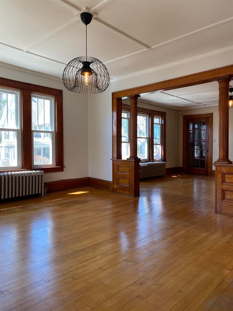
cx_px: 116
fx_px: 233
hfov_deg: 53.0
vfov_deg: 67.3
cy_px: 156
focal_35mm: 26
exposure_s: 1/120
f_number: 1.8
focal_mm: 4.25
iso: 125
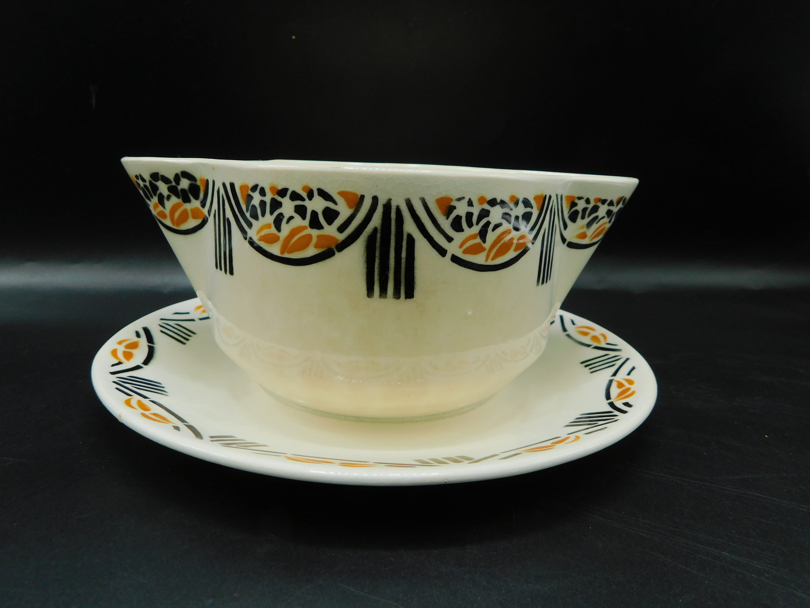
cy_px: 304
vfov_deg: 58.9
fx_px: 538
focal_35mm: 23
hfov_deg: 73.9
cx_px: 405
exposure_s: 1/160
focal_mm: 4
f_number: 3
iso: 125
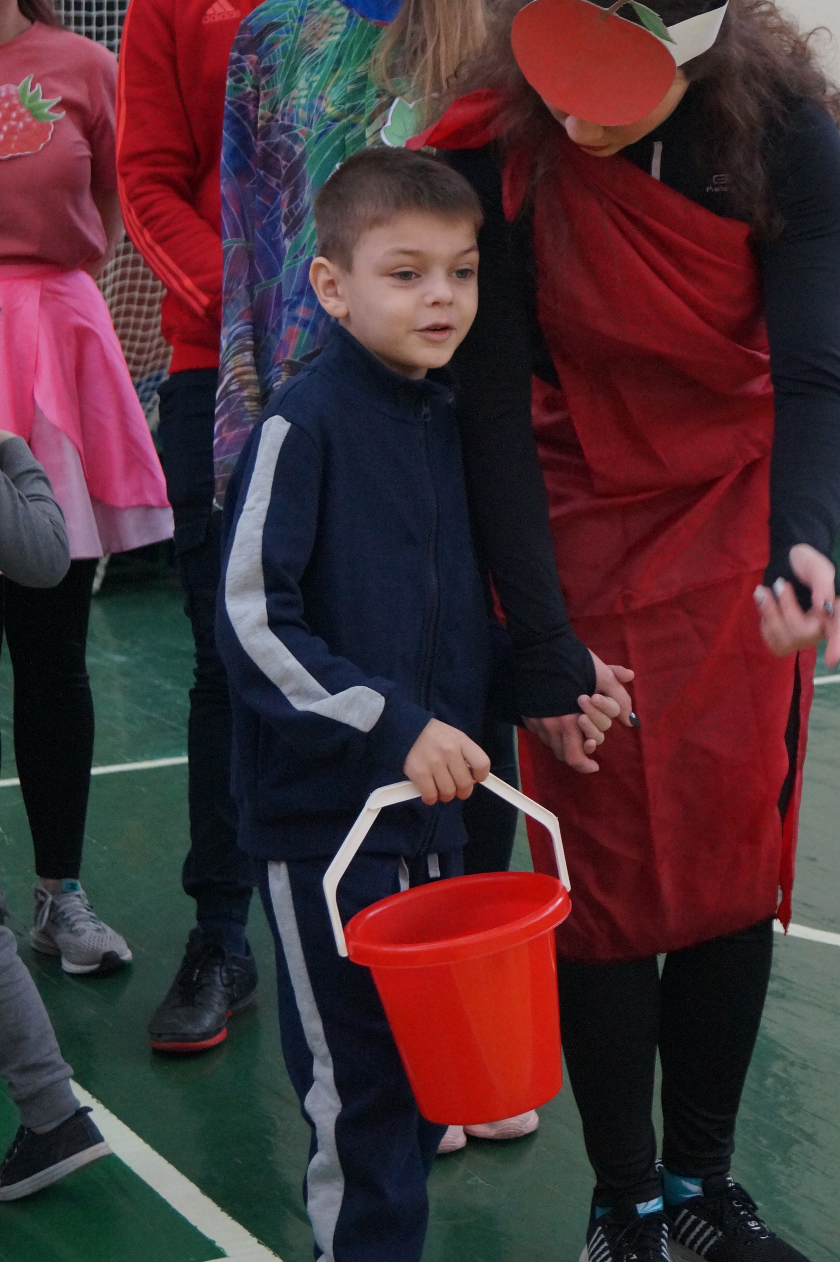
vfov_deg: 27.0
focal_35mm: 75
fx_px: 2618
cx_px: 591
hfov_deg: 18.2
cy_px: 488
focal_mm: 35
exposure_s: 1/160
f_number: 5
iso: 2000
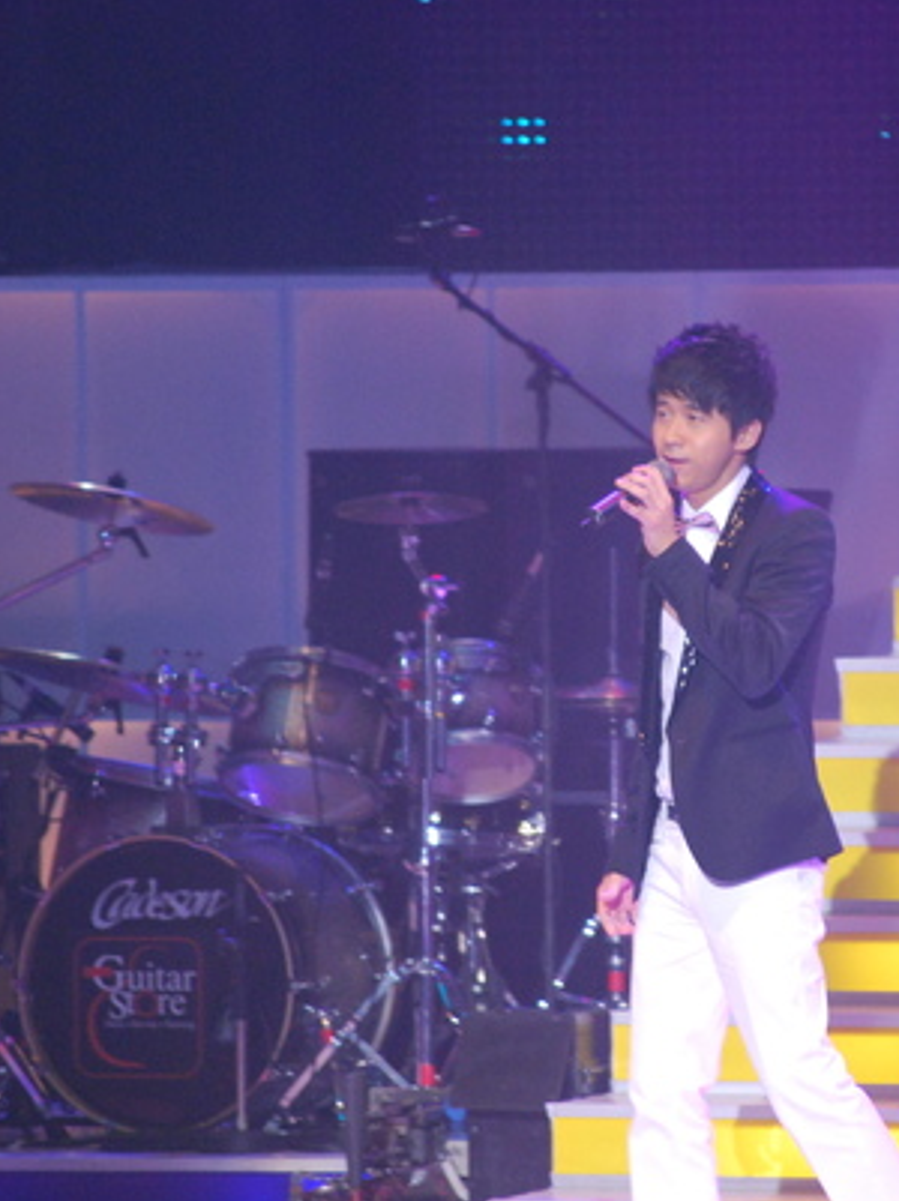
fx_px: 15018
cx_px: 650
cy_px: 600
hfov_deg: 3.4
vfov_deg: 4.6
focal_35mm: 433
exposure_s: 1/60
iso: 1250
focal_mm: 200
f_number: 5.6
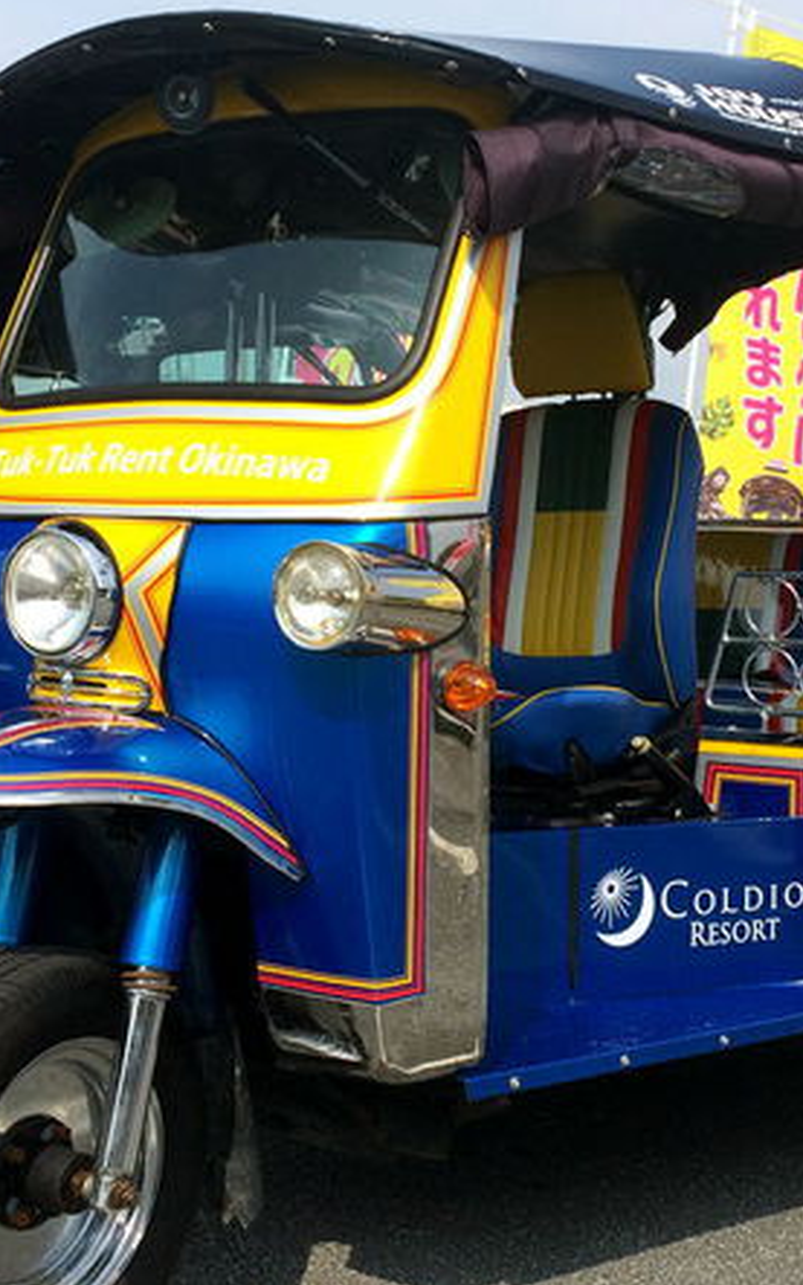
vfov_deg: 38.9
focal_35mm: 52
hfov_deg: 24.8
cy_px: 619
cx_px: 502
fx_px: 1820
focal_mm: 4.15
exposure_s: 1/1709
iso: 32
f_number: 2.2
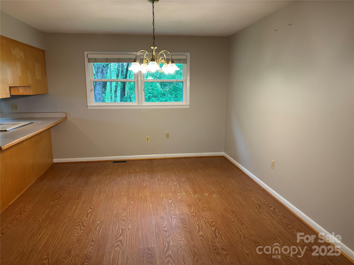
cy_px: 132
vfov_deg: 53.1
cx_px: 177
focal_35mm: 26
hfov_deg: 67.3
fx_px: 266
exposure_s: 1/60
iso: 125
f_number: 1.6
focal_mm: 5.96
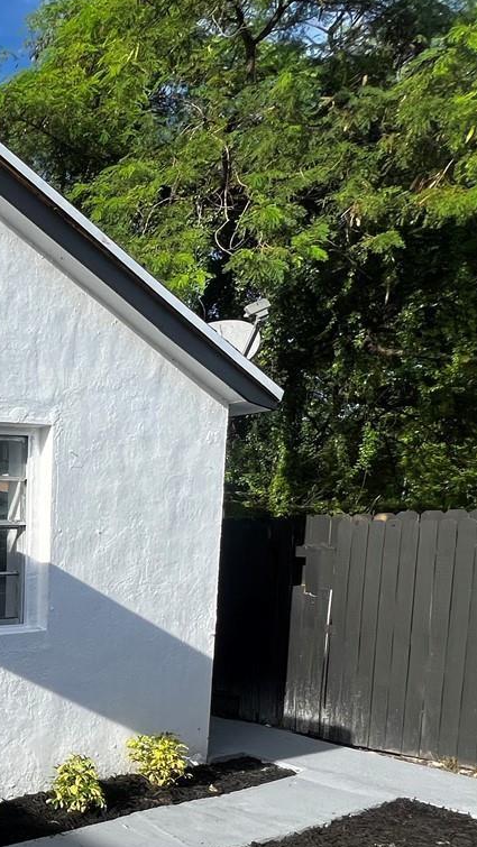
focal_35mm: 30
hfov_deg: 25.2
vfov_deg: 61.5
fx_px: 674
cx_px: -296
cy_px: 610
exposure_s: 1/1004
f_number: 1.8
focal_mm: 1.57
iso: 32
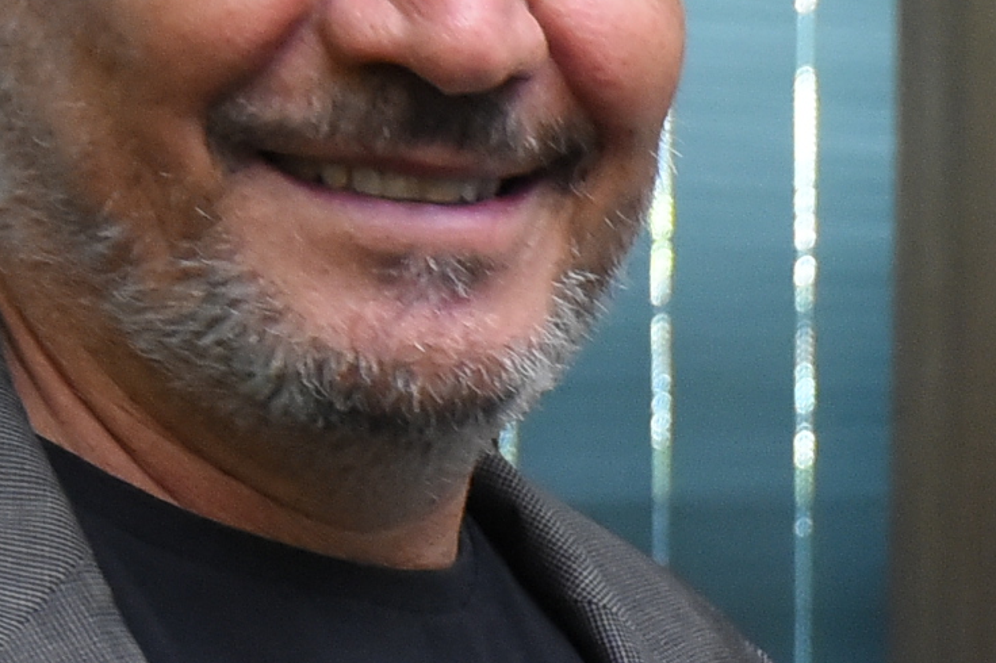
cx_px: 1832
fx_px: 5088
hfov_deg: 10.5
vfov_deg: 7.4
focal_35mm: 184
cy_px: 911
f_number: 4
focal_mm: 30
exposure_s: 1/160
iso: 4000
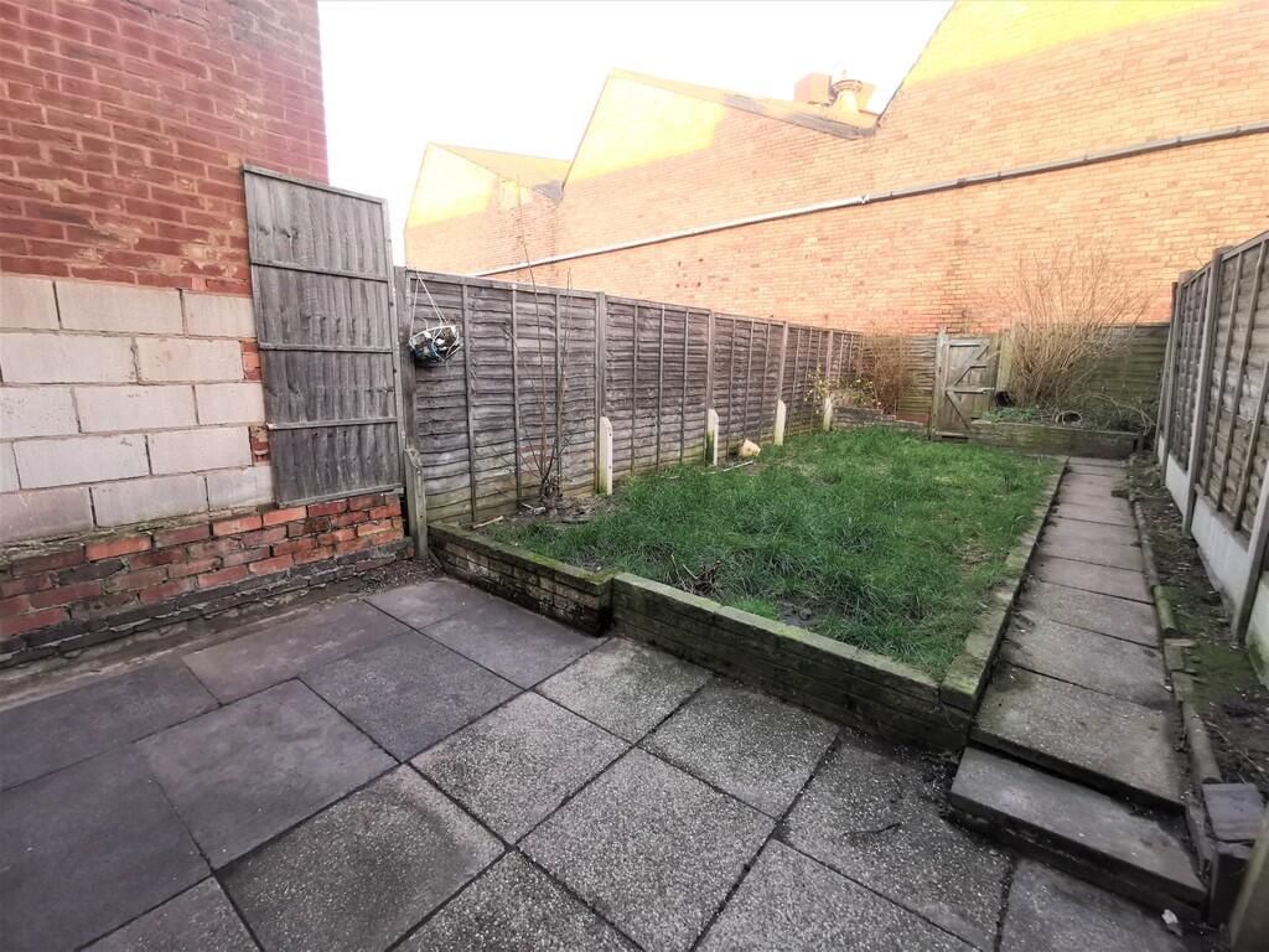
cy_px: 476
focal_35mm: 16
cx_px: 634
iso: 250
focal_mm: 3.95
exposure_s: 1/100
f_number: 2.2
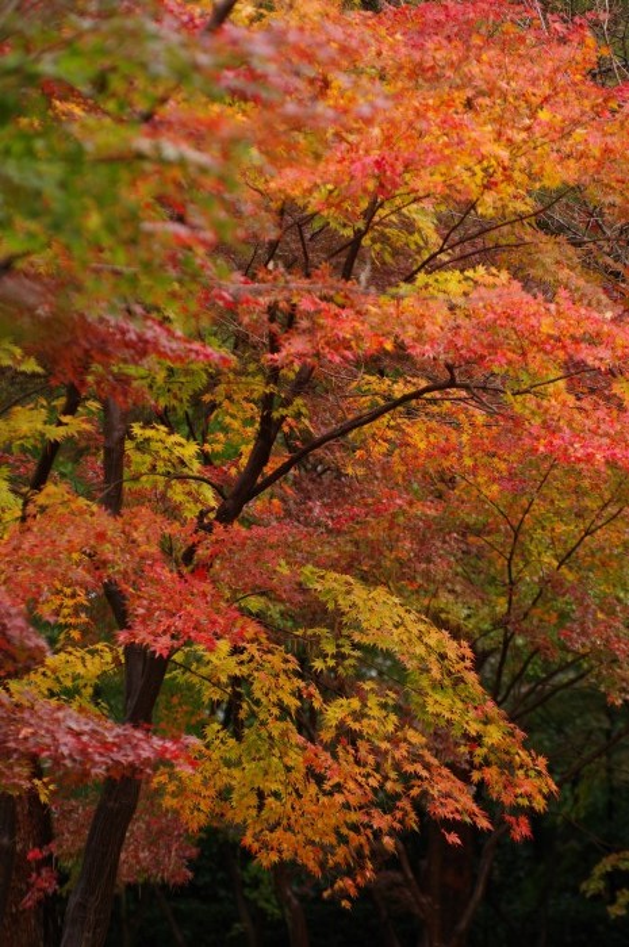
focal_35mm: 184
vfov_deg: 11.2
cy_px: 474
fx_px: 4847
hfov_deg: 7.4
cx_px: 314
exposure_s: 1/250
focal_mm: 123
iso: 200
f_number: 3.5
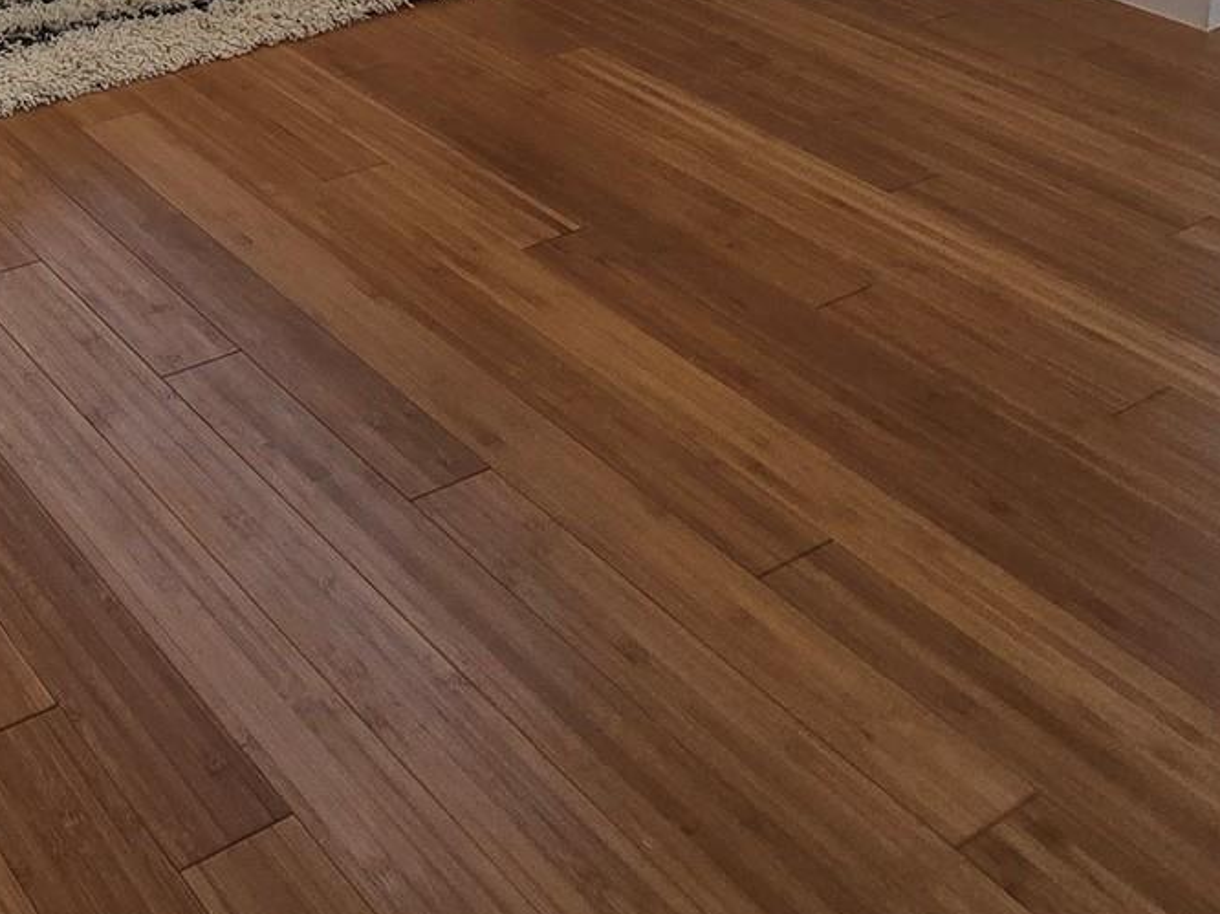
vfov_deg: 26.1
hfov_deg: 36.0
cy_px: -465
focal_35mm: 40
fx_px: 1409
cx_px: -256
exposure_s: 1/176
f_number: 2.2
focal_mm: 2.2
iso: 50
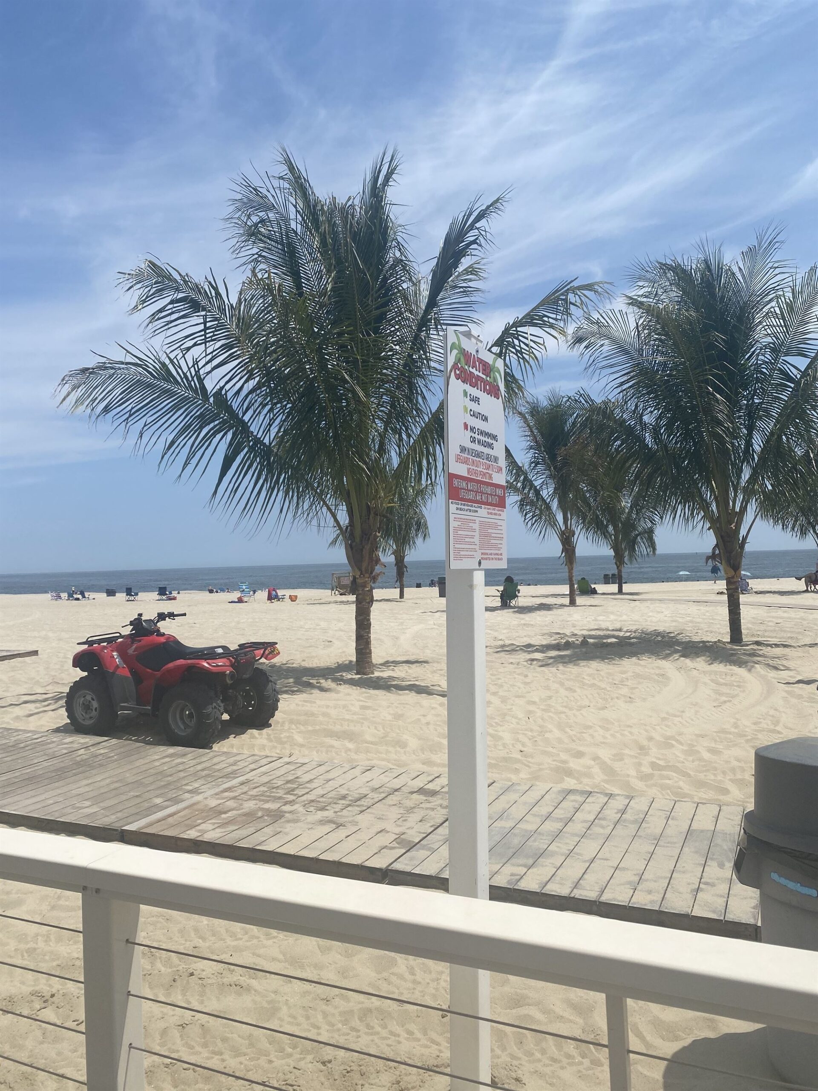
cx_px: 409
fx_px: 819
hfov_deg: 53.1
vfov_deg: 67.3
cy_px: 546
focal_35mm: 26
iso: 32
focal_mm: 4.25
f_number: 1.8
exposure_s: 1/6061
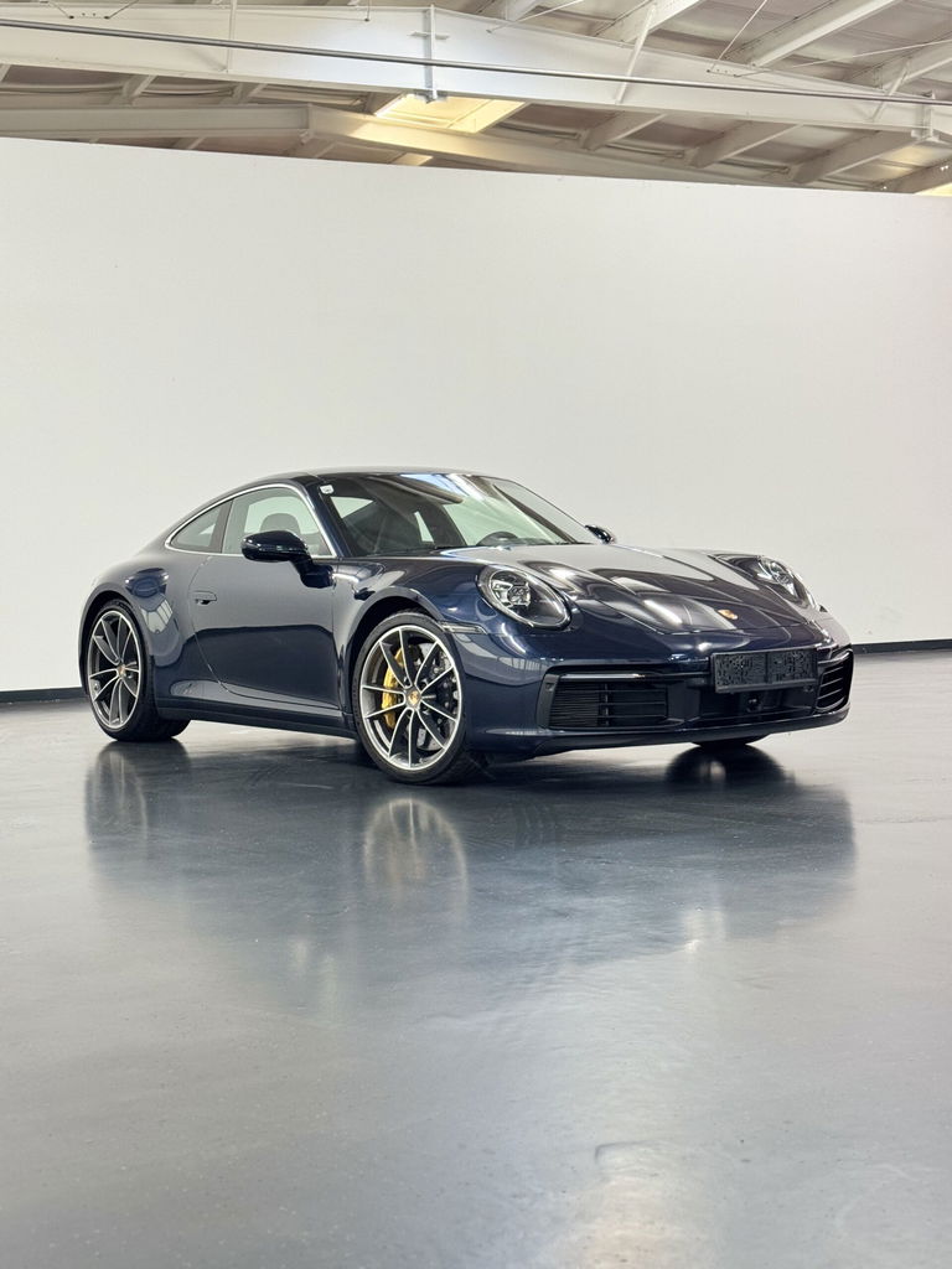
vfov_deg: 39.7
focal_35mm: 48
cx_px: 476
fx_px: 1760
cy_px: 634
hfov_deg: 30.3
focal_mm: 6.76
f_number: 1.78
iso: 400
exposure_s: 1/33
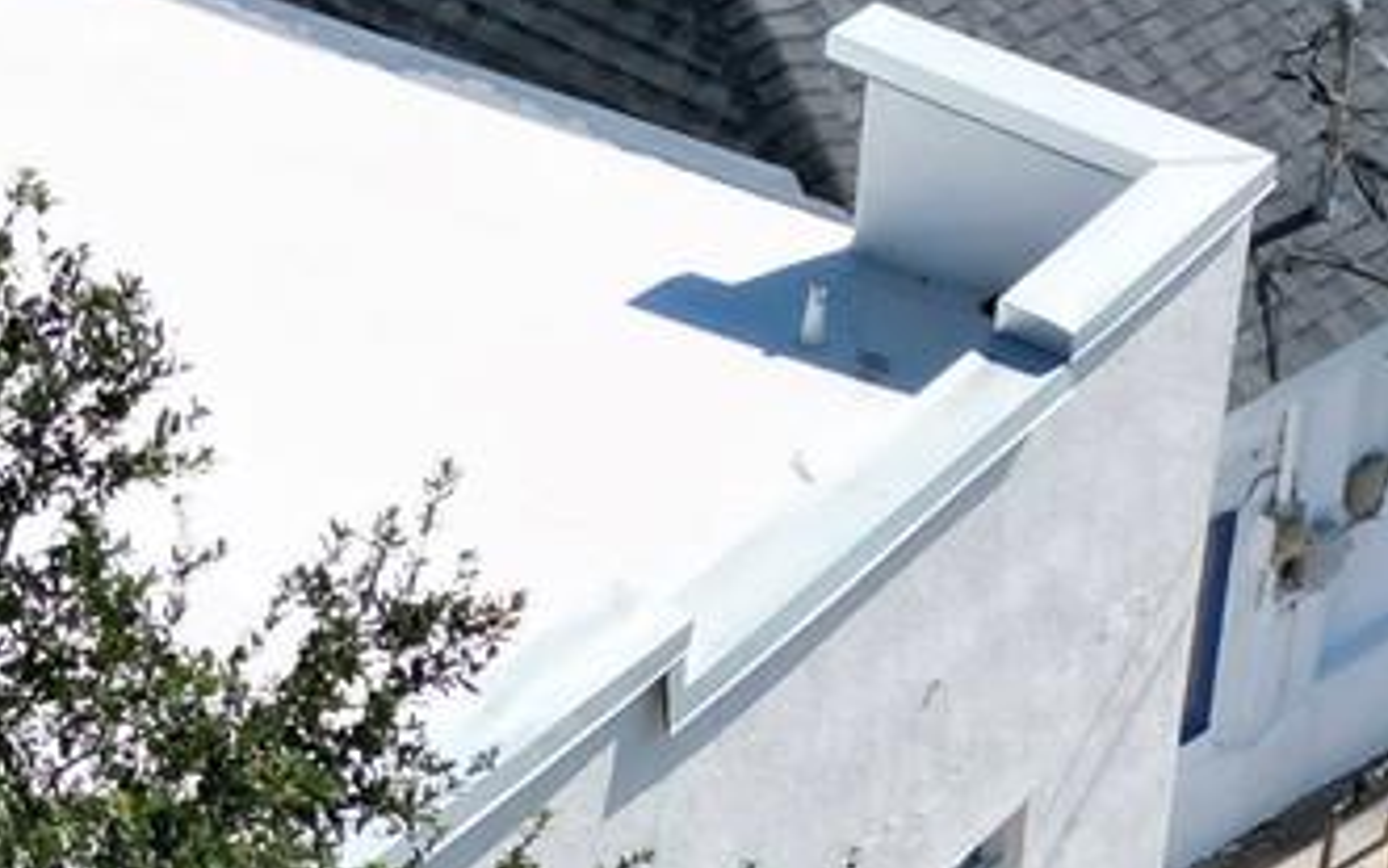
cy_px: 713
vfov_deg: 10.6
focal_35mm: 123
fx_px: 4654
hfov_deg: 16.9
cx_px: 520
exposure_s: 1/4000
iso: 160
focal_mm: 6.72
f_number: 1.7
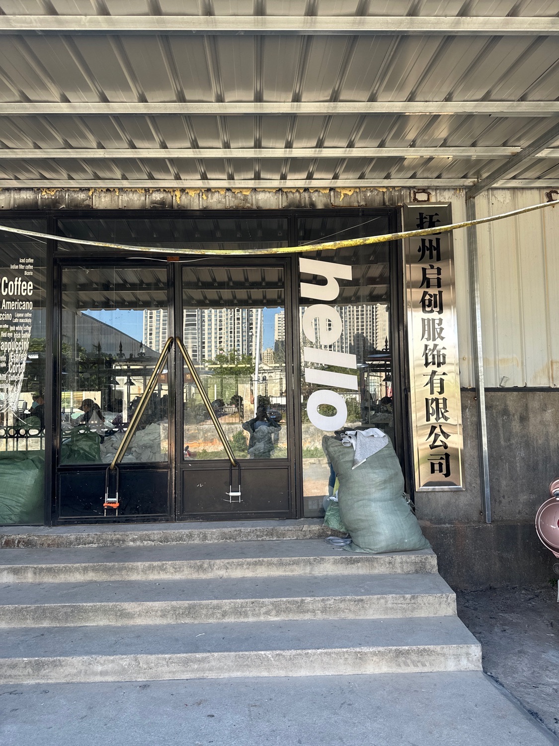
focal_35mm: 24
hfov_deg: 56.8
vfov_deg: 71.6
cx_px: 280
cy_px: 373
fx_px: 517
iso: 80
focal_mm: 6.86
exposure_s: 1/310
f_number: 1.78
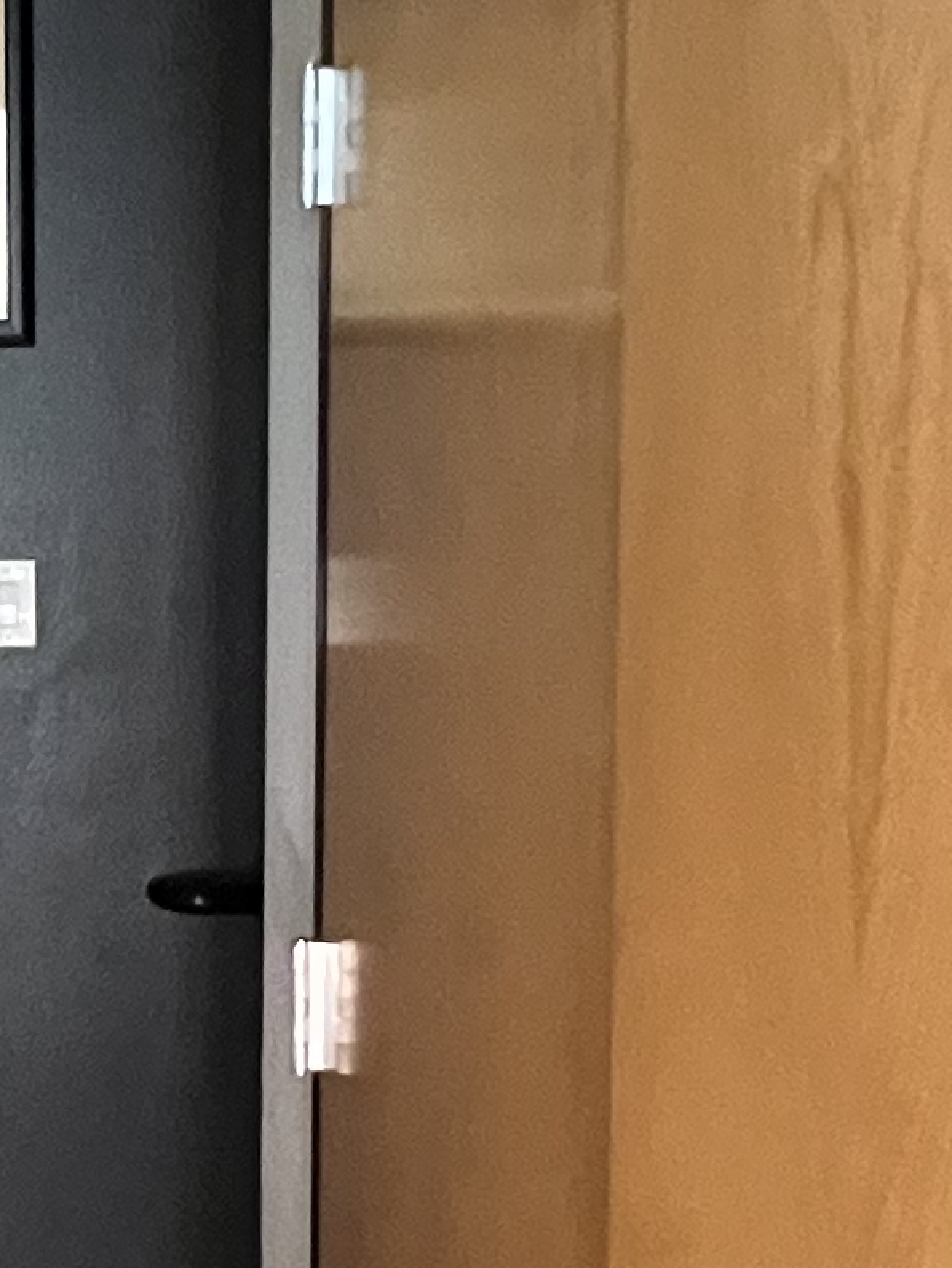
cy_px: 599
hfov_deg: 21.1
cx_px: -123
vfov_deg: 29.4
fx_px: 2419
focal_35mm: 66
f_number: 1.8
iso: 1250
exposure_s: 1/39
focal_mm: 1.57
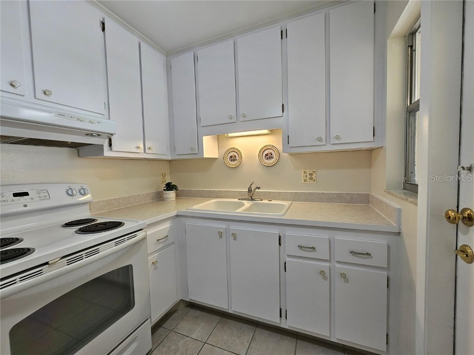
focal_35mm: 13
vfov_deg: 89.9
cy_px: 178
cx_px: 237
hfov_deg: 106.2
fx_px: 178
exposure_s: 1/60
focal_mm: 2.2
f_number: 2.2
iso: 125
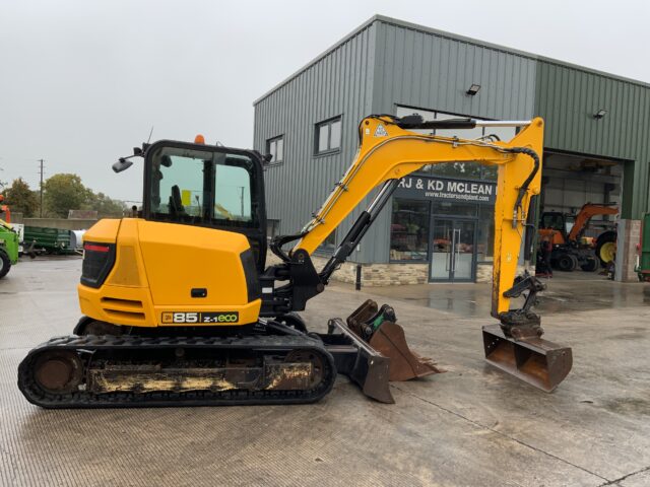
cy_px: 244
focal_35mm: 29
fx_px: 545
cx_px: 325
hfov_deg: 61.7
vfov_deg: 48.2
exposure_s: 1/355
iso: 16
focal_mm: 3
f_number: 1.8
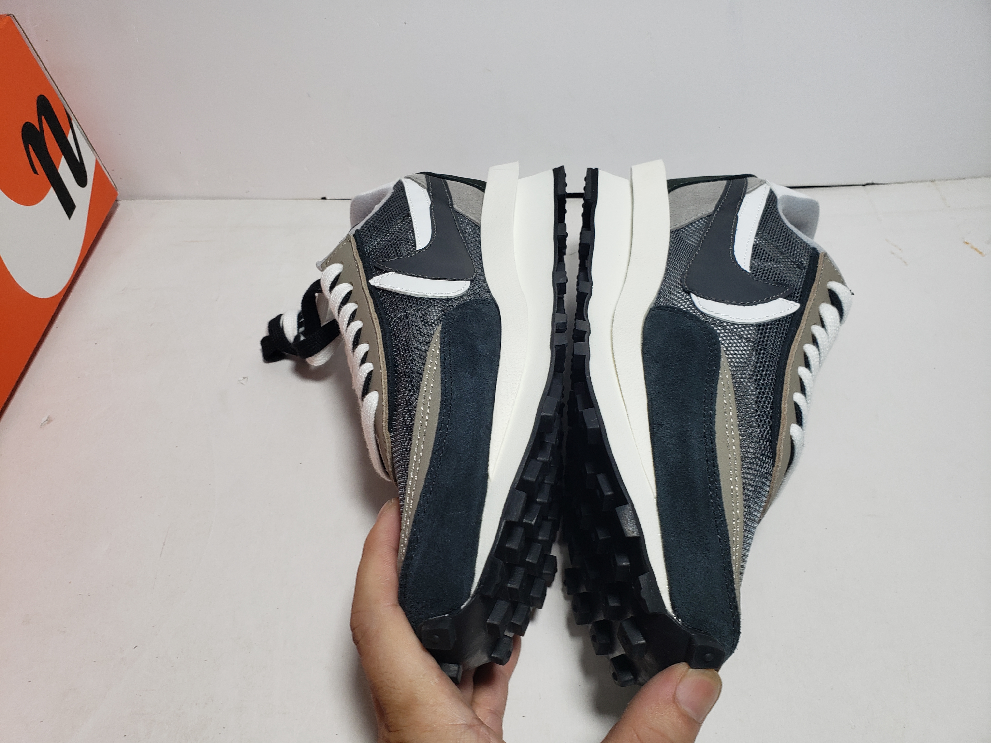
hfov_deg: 67.3
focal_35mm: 26
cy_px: 372
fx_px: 744
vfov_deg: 53.1
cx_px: 496
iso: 50
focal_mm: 4.3
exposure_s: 1/222
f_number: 2.4
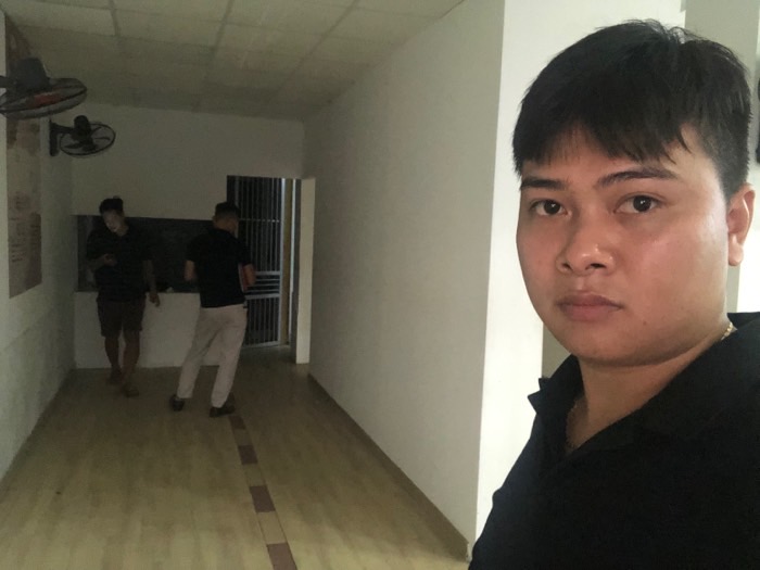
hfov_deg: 56.8
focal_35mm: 32
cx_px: 380
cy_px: 285
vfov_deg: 44.2
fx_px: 703
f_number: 2.2
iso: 500
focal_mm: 2.87
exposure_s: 1/25
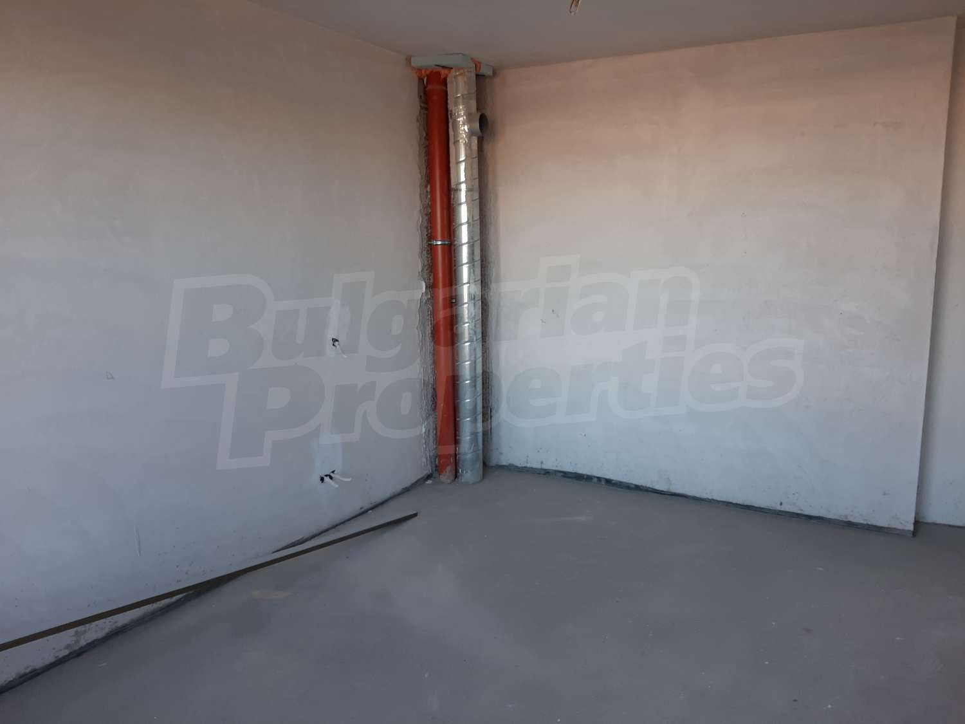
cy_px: 362
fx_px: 725
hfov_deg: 67.3
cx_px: 482
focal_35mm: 26
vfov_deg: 53.1
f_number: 1.7
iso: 40
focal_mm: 3.93
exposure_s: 1/100
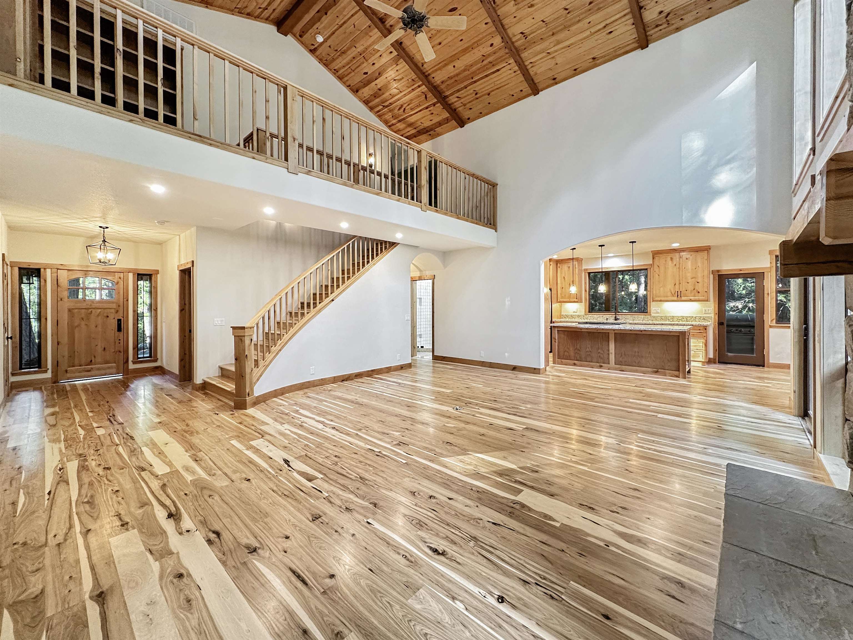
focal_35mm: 14
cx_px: 426
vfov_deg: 85.7
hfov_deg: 102.1
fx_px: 345
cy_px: 320
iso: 500
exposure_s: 1/40
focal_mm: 2.22
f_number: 2.2
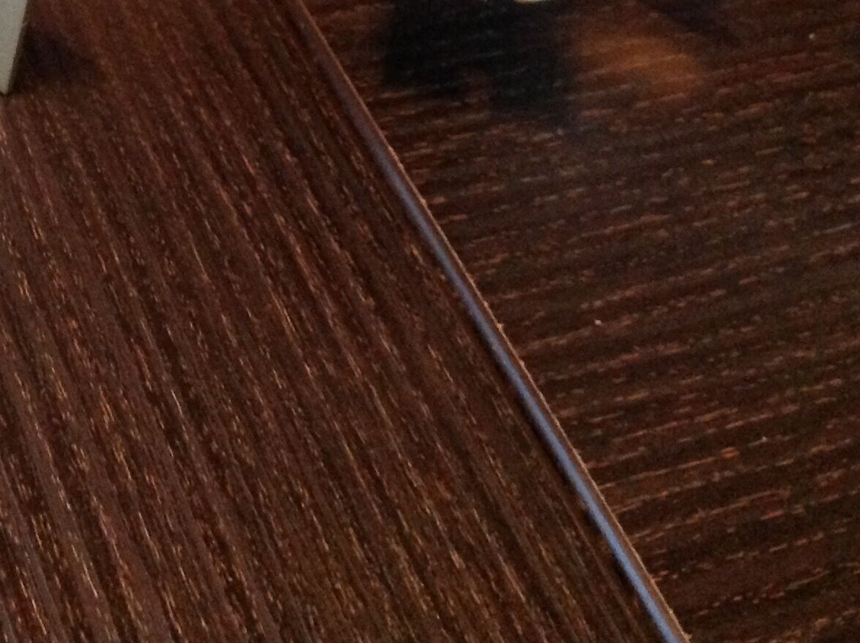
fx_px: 1910
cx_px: -11
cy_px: -61
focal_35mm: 77
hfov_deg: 24.2
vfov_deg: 18.4
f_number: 2.4
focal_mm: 4.28
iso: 500
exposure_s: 1/15
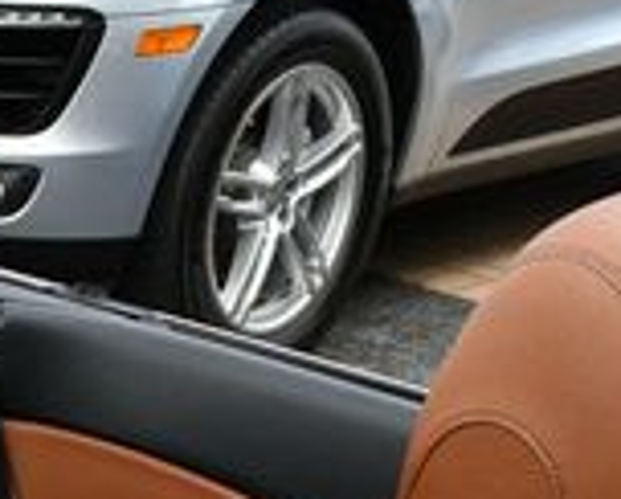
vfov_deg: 10.4
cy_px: 814
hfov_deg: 12.0
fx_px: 2613
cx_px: -650
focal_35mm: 142
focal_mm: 18
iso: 200
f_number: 6.3
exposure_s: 1/250
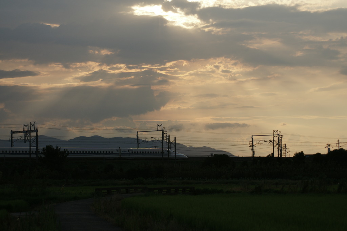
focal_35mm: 128
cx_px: 174
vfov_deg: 10.7
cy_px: 116
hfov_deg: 16.1
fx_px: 1228
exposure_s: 1/1600
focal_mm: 85
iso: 200
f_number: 5.6
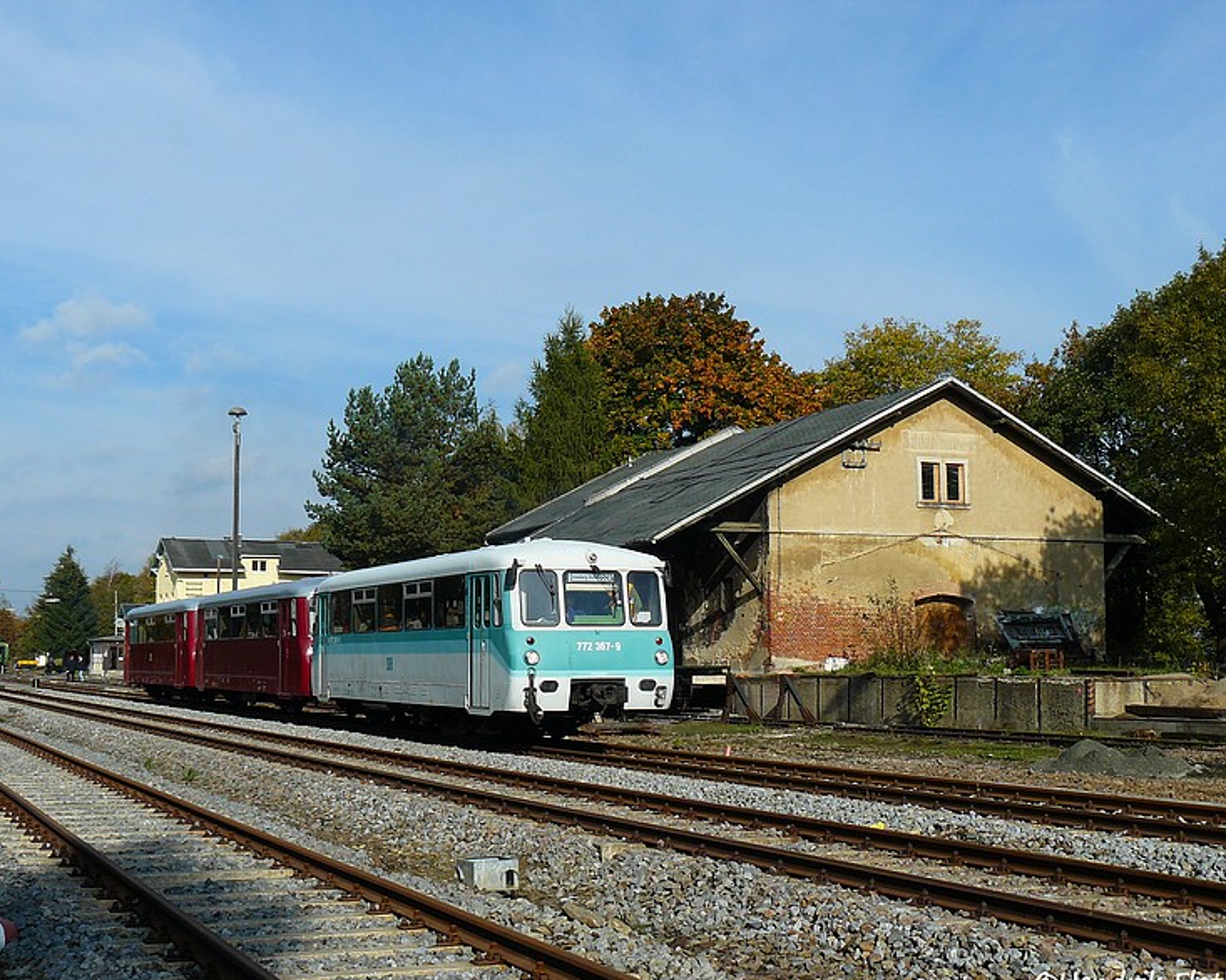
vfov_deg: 30.8
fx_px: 1777
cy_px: 493
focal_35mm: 49
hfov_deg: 38.0
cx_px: 574
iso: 100
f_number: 4
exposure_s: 1/1000
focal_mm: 7.7
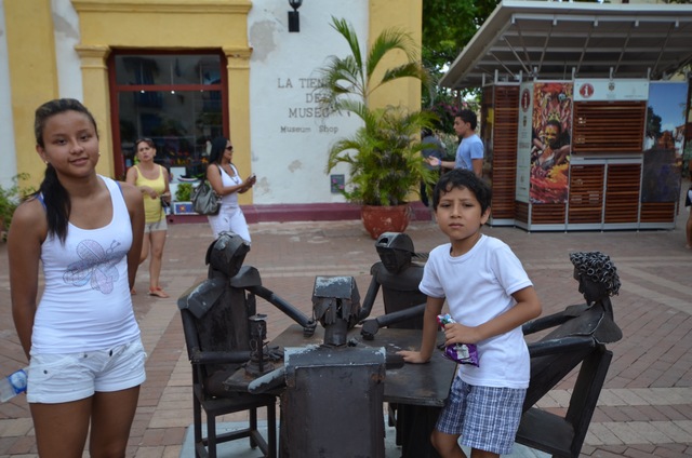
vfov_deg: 36.7
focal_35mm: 36
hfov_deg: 53.2
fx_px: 691
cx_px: 346
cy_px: 229
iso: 200
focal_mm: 24
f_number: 6.3
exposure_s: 1/160
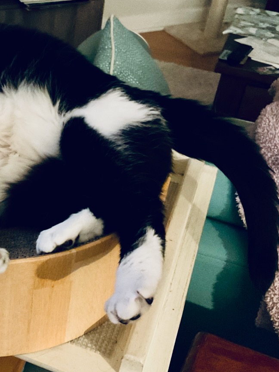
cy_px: 191
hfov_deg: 31.6
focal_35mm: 43
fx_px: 462
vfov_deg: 43.8
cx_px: 14
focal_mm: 3
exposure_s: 1/20
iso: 500
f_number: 1.8
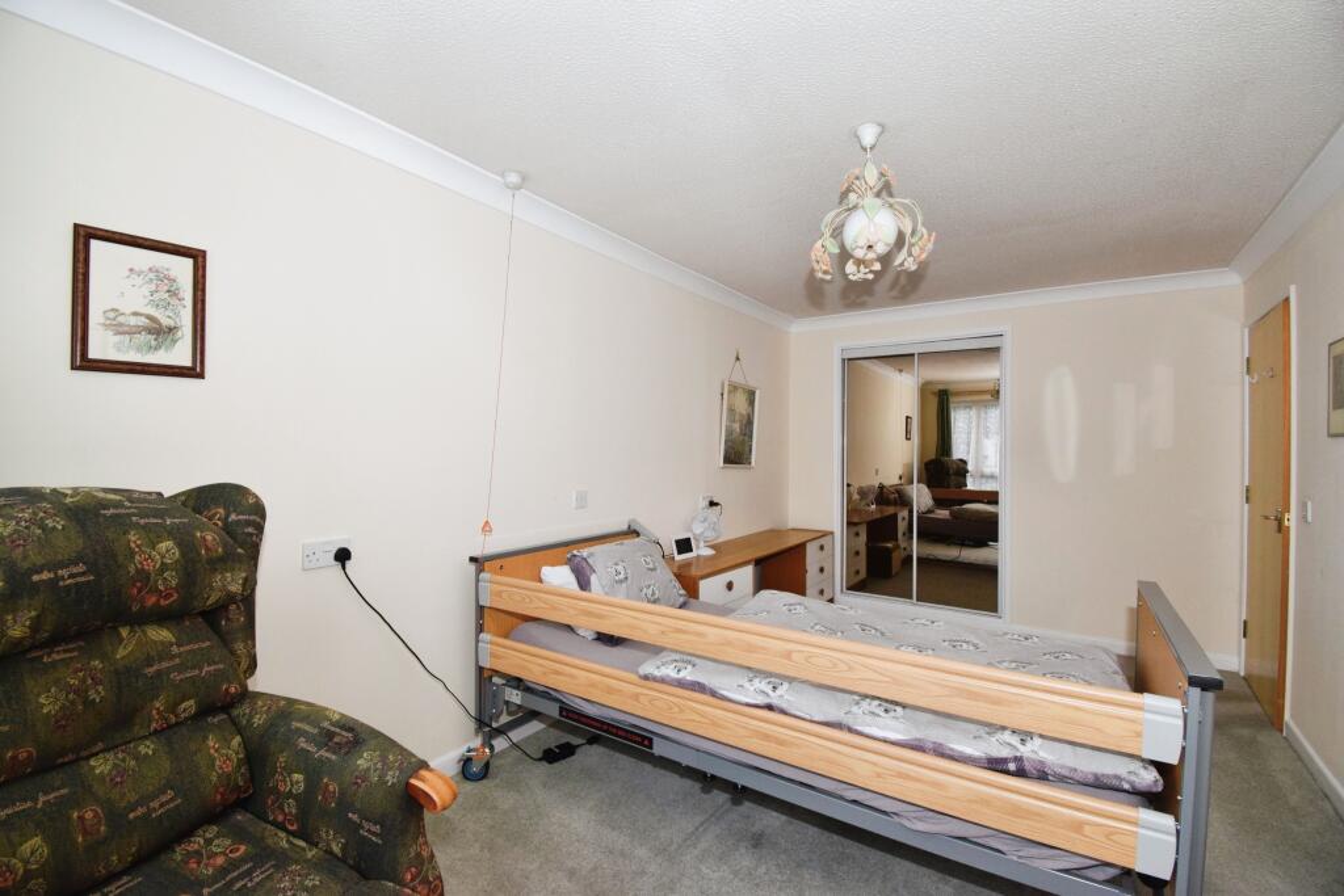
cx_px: 672
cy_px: 448
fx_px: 560
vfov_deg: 77.3
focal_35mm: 15
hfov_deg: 100.4
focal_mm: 10
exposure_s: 1/60
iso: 1000
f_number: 7.1
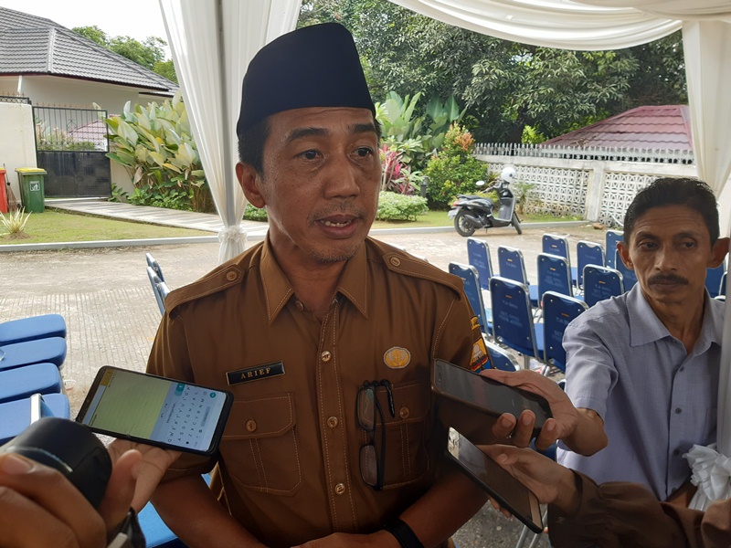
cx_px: 366
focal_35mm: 26
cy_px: 274
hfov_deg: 67.3
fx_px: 549
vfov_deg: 53.1
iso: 40
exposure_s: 1/102
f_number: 1.7
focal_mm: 3.92
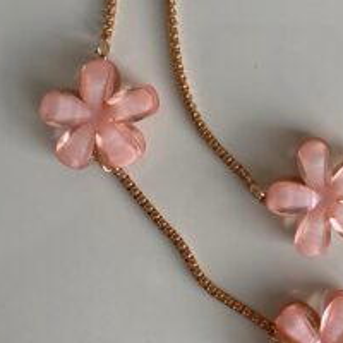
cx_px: 346
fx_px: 740
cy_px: -2
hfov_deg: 24.8
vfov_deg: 24.8
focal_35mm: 66
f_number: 1.8
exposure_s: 1/122
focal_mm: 4.25
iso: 64
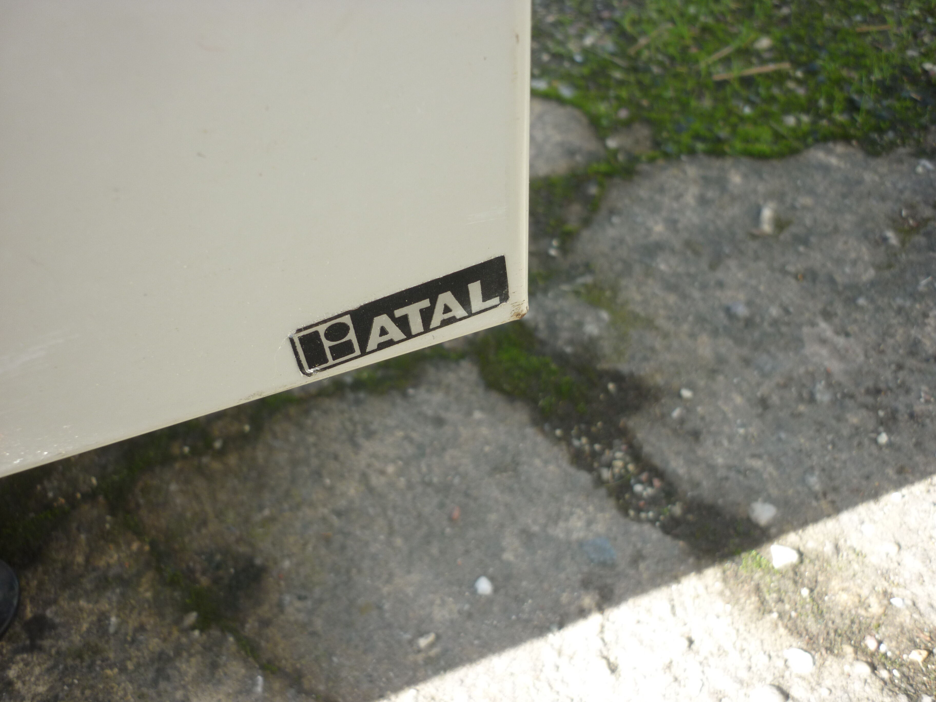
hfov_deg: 55.4
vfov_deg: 42.9
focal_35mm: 33
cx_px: 468
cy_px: 351
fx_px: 892
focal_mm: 5.5
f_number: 2.8
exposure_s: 1/125
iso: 80
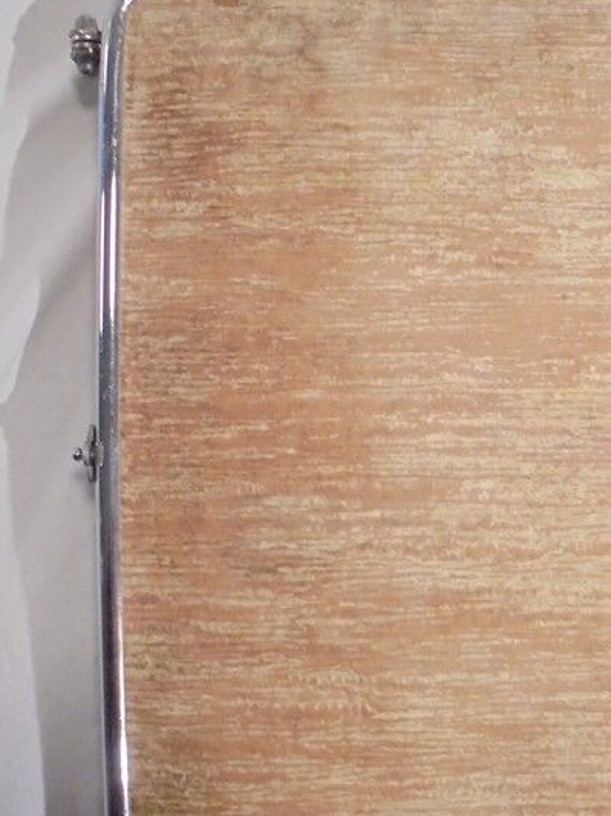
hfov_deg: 29.1
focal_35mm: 49
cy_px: 410
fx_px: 1155
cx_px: 465
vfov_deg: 38.9
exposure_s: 1/30
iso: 400
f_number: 3.7
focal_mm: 5.3
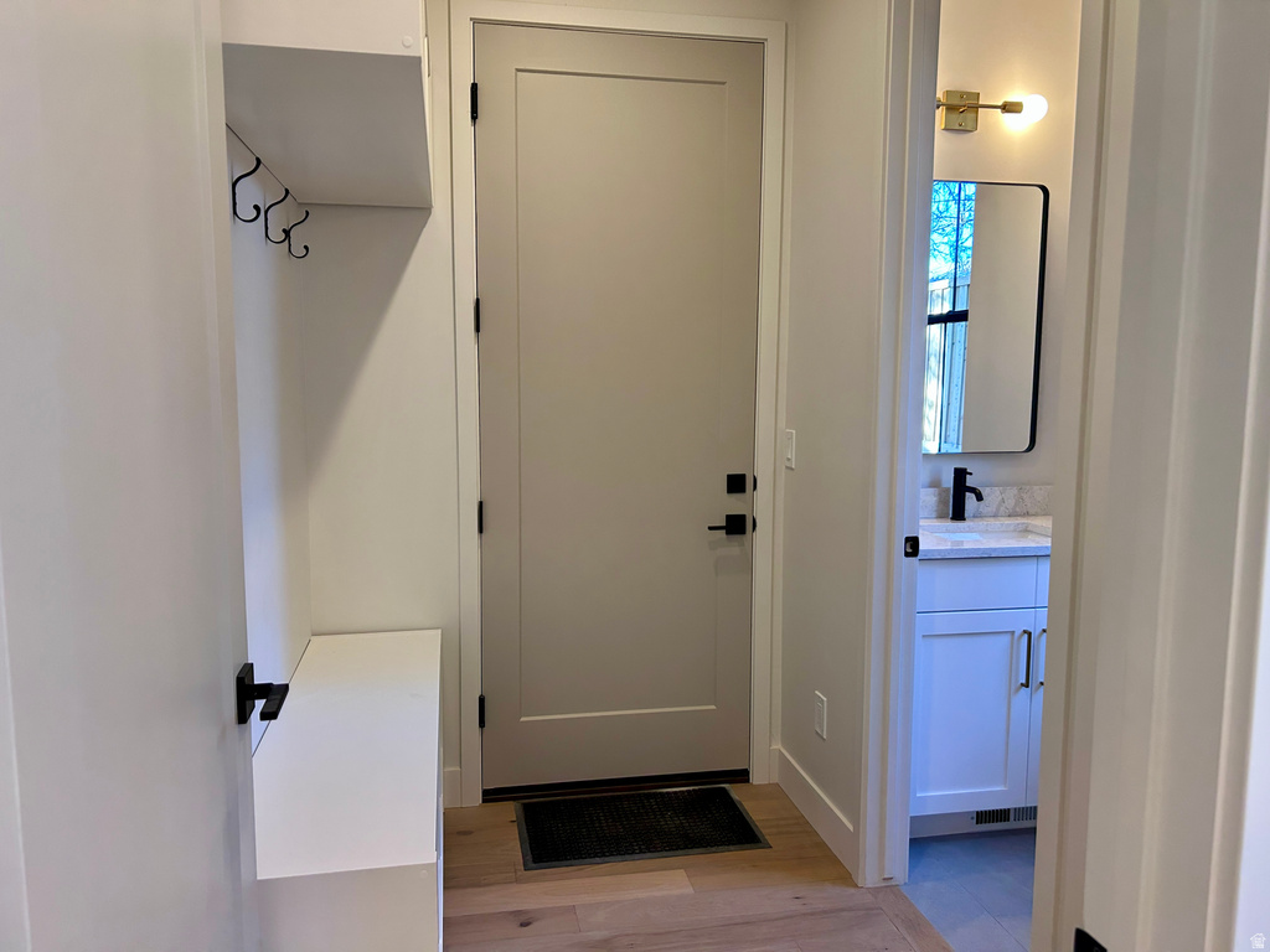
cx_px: 635
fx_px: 954
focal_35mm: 26
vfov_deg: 53.1
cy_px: 476
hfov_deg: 67.3
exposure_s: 1/120
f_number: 1.5
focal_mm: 5.7
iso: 125
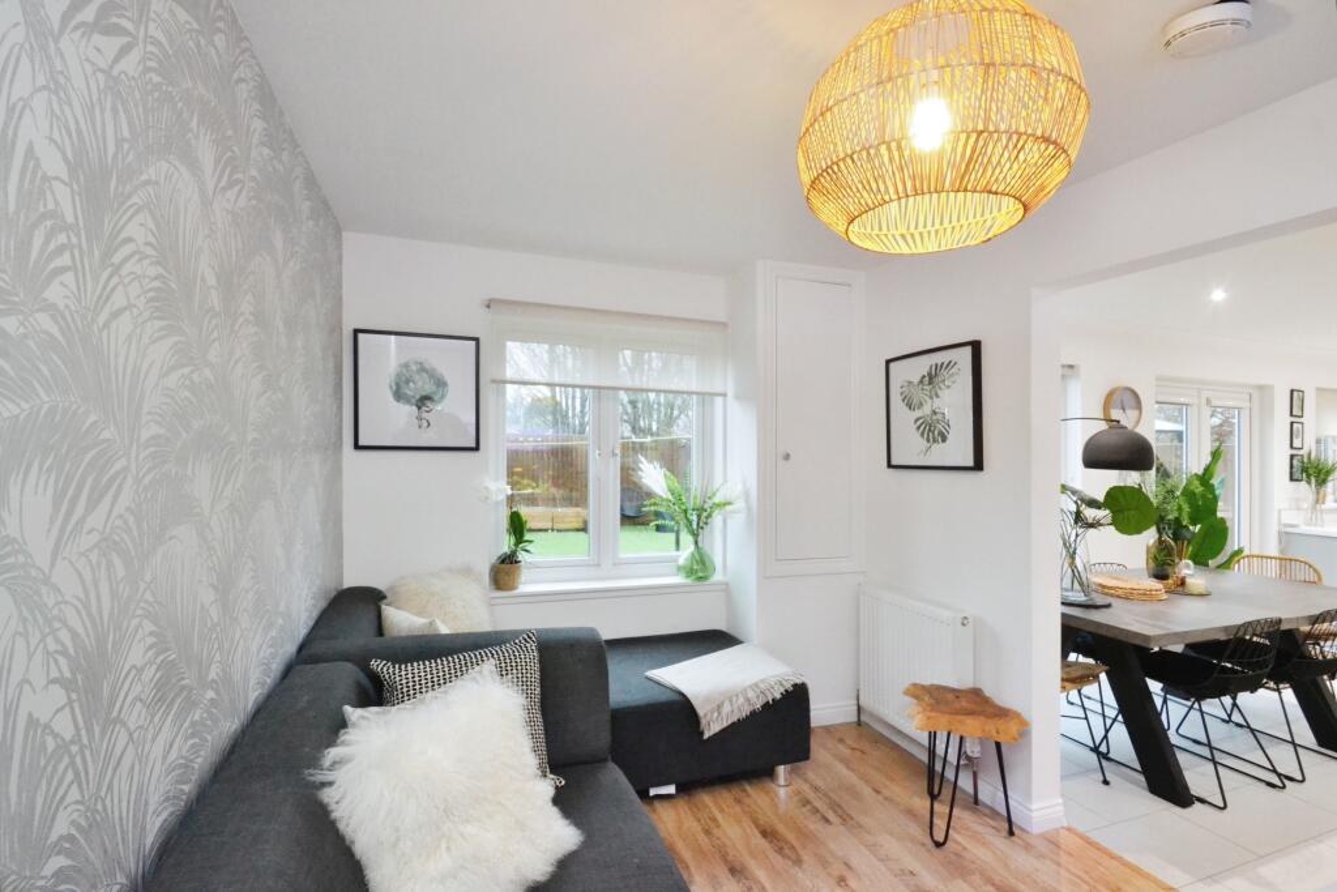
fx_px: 557
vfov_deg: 77.3
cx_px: 668
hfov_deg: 100.4
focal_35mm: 15
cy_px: 446
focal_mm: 10
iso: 3200
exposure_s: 1/30
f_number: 9
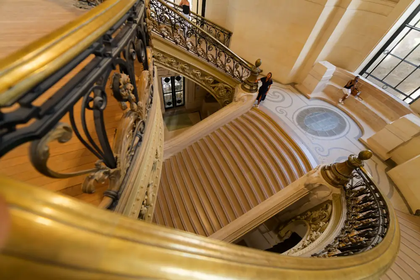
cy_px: 140
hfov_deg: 104.2
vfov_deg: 81.2
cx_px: 210
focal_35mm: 14
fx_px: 163
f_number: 2.8
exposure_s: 1/800
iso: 1000
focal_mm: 14
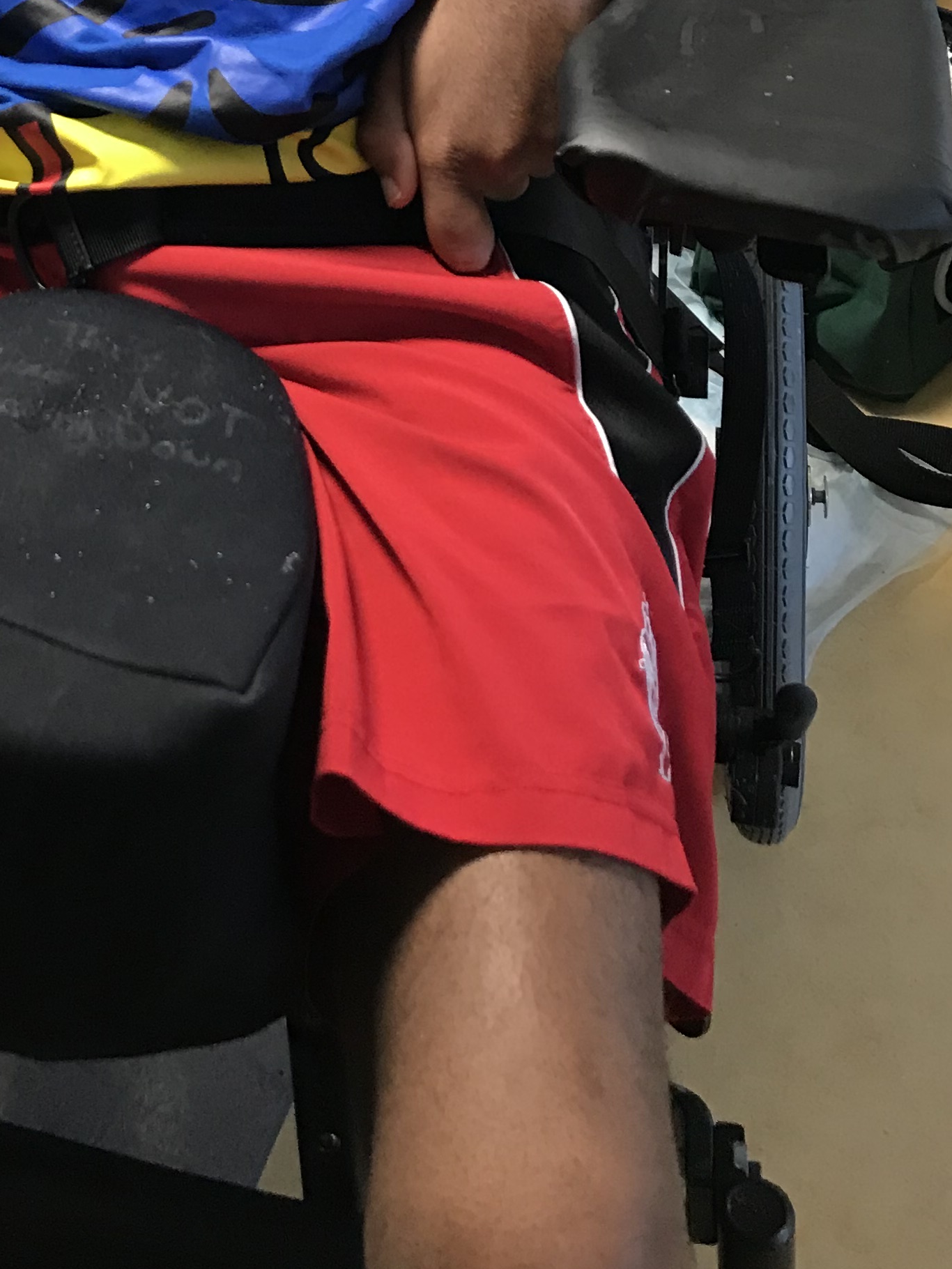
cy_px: -51
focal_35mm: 62
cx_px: -29
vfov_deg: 28.9
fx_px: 2273
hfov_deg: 22.6
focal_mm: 3.99
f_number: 1.8
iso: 40
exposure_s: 1/15
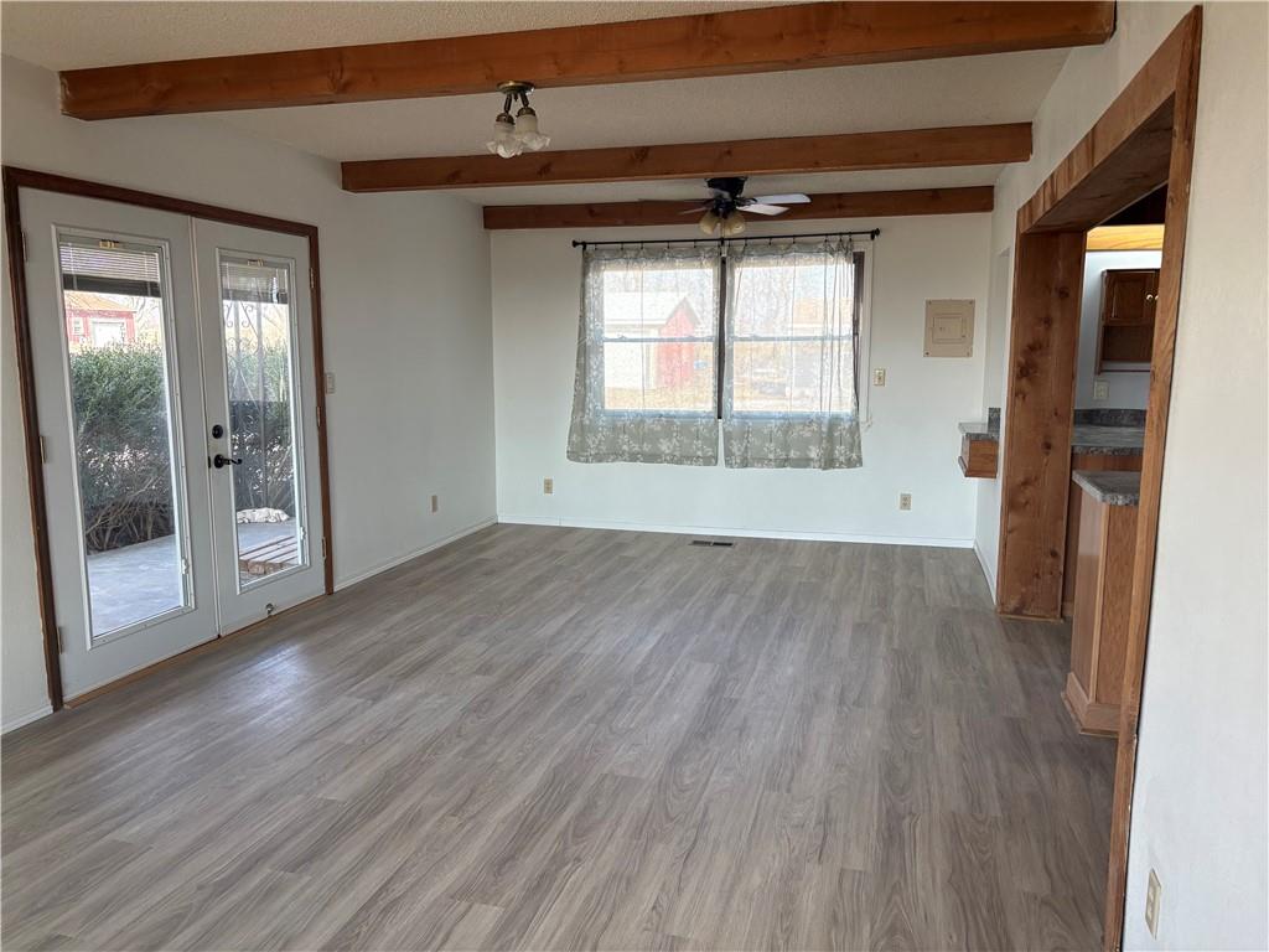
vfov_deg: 53.1
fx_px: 953
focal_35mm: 26
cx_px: 634
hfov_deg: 67.3
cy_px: 476
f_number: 1.6
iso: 125
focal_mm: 5.96
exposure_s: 1/233
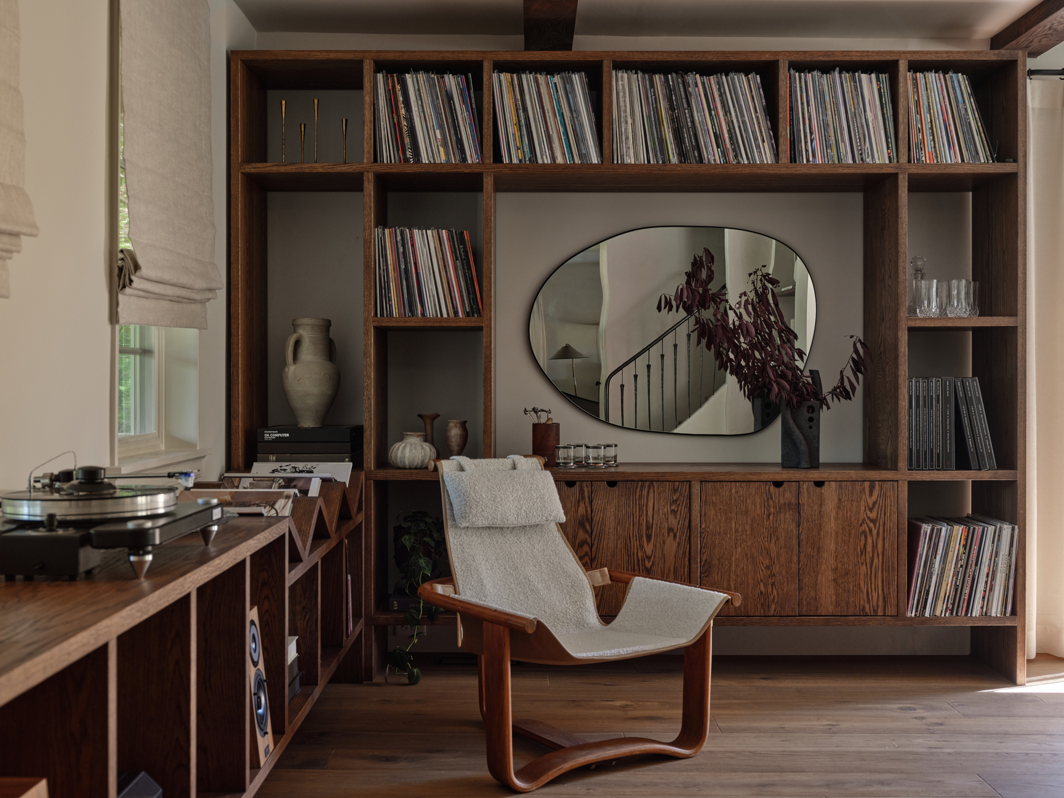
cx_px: 532
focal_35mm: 41
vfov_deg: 35.1
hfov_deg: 45.8
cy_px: 399
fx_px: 1260
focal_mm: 51.7
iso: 800
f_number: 9
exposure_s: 1/20
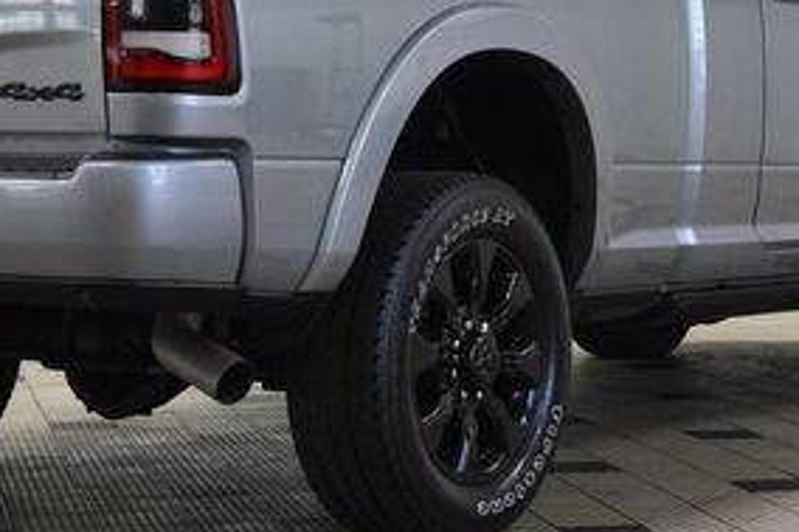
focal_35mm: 115
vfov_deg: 11.9
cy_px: 148
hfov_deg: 17.8
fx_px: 2551
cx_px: 332
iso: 1600
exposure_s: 1/60
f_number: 6.3
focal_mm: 34
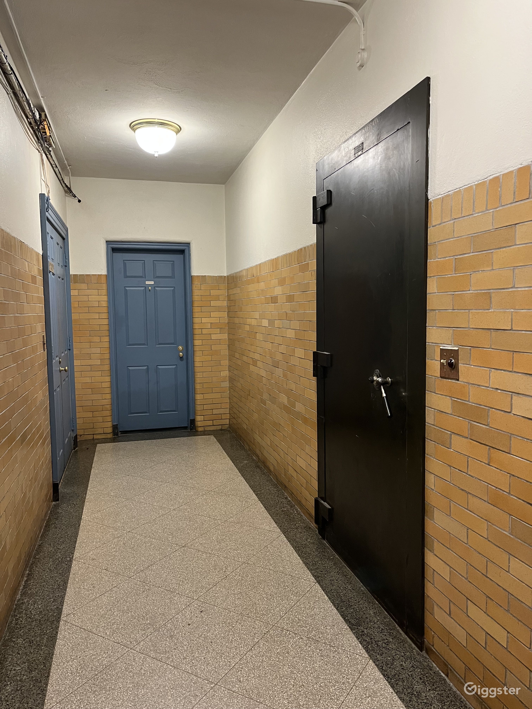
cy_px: 354
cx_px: 266
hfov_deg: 53.1
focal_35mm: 26
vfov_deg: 67.3
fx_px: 533
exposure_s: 1/60
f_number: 1.6
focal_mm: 5.1
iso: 200
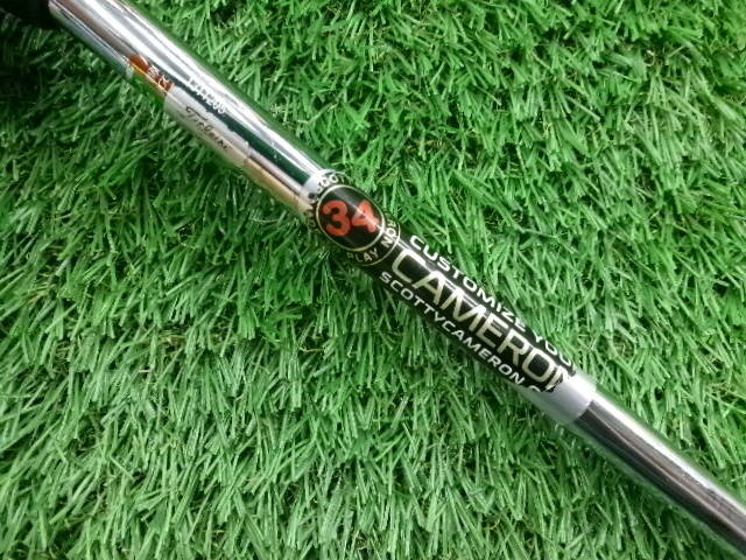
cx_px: 373
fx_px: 603
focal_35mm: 28
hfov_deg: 63.4
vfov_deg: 49.7
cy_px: 280
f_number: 3.9
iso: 800
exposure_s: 1/34
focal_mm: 5.1
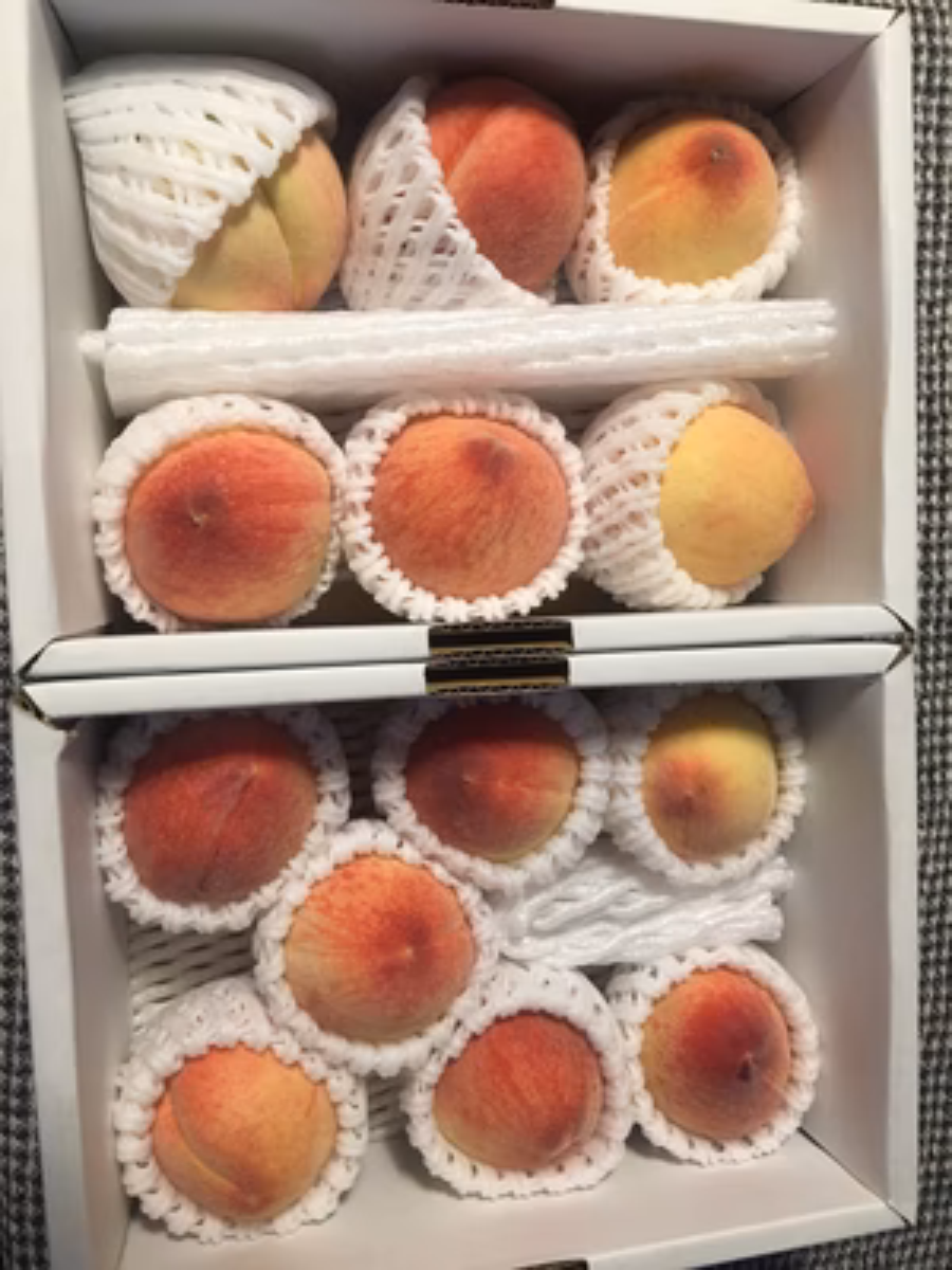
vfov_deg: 61.7
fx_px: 1063
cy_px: 635
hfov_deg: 48.2
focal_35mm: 29
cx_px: 476
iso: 32
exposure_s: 1/15
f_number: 2.2
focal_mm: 4.15
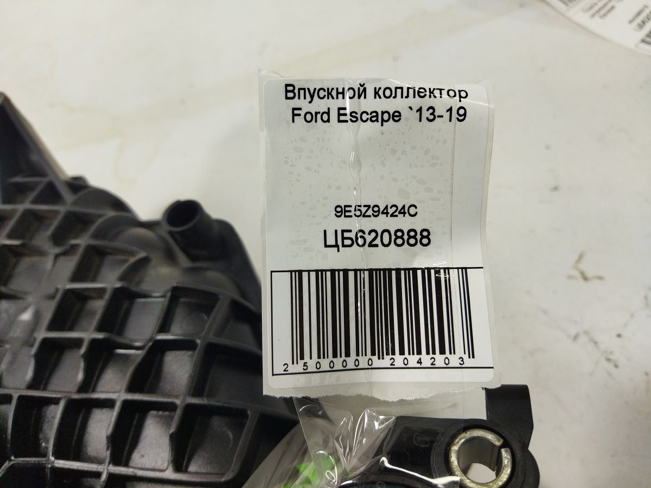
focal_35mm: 27
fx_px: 508
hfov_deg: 65.3
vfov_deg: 51.4
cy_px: 244
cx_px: 326
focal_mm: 4.71
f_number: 1.79
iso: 99
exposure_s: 1/200
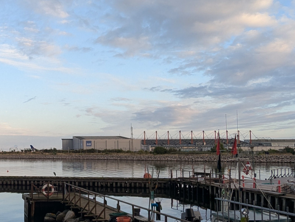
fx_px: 358
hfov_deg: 41.4
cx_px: 33
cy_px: 138
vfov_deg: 34.3
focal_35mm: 42
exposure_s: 1/522
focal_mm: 2.35
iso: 78
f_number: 2.2
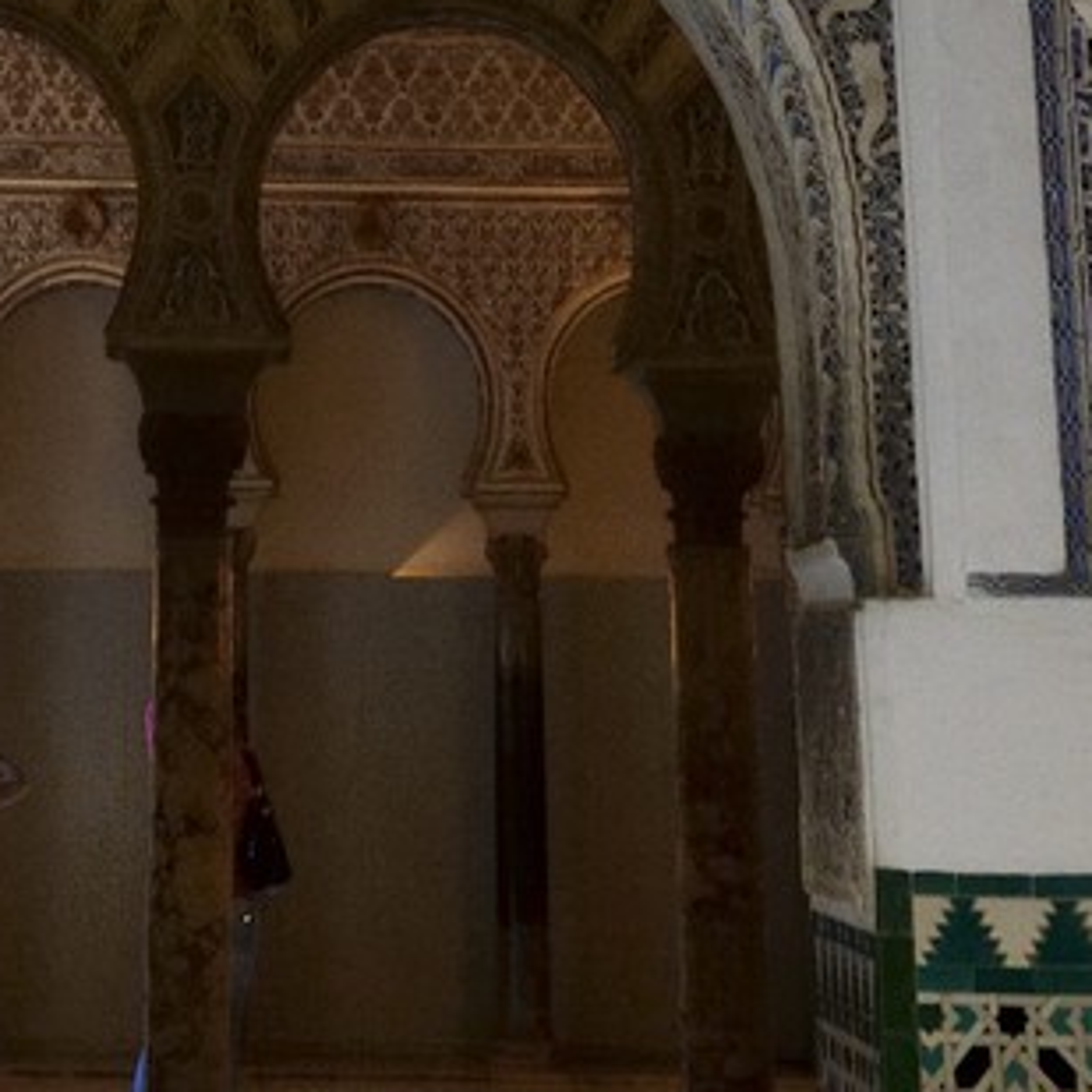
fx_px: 4390
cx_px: 230
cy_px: -1339
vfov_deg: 12.0
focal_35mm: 123
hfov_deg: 14.1
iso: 1600
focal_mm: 28
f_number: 7.1
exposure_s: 1/25
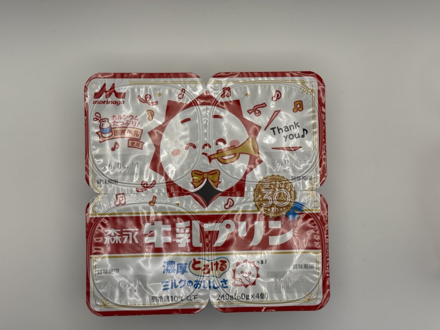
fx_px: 610
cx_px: 220
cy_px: 165
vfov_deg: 30.3
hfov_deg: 39.7
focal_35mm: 48
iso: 64
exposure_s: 1/294
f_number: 1.78
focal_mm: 6.76
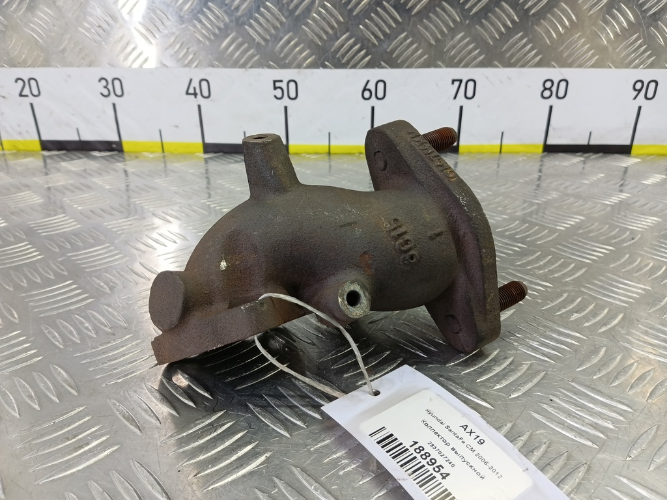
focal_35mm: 23
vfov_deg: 58.9
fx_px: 443
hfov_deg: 73.9
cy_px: 250
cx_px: 334
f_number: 1.6
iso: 161
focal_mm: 4.11
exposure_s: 1/50
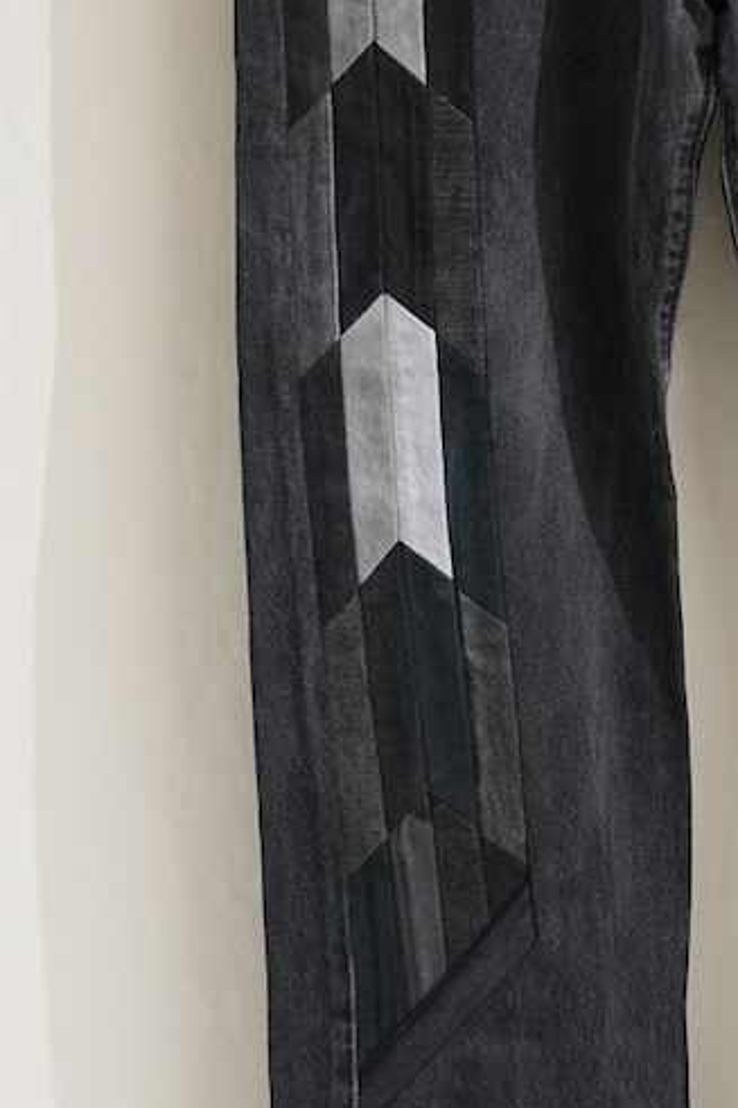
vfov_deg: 12.3
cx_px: 711
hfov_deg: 8.2
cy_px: 232
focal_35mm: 167
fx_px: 5138
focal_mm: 64
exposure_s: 1/50
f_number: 4
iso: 1000
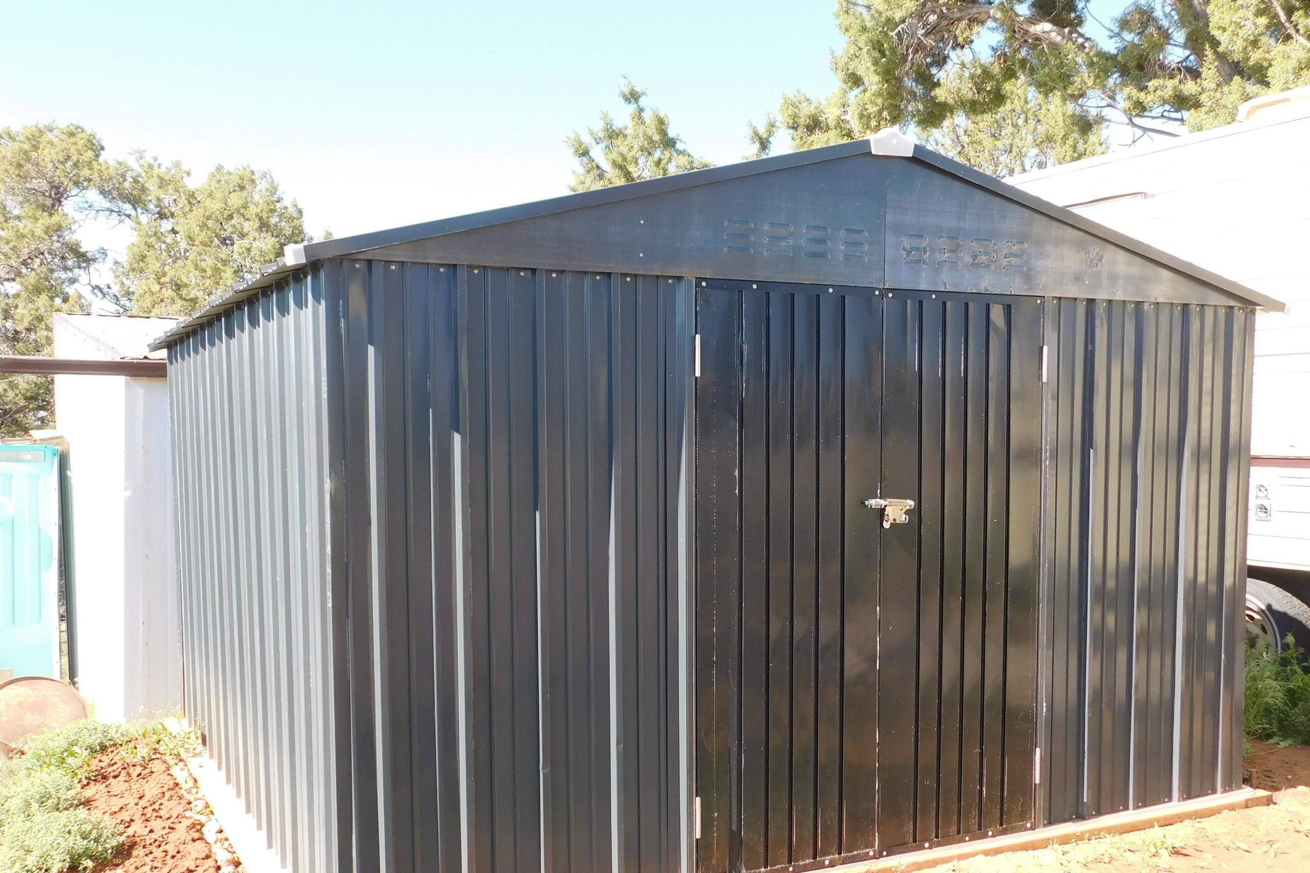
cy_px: 519
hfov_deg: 53.1
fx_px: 1310
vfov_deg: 36.7
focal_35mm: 36
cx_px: 629
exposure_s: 1/320
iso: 125
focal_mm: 5.3
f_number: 3.2
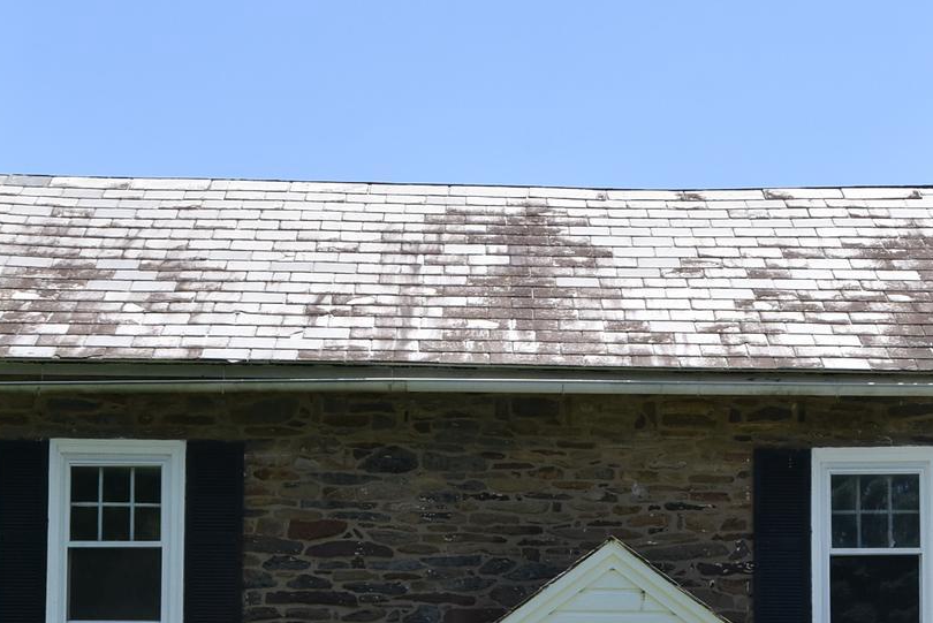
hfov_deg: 22.3
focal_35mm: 91
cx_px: 557
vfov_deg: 14.8
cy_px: 638
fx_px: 2360
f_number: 8
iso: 280
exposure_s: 1/500
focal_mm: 24
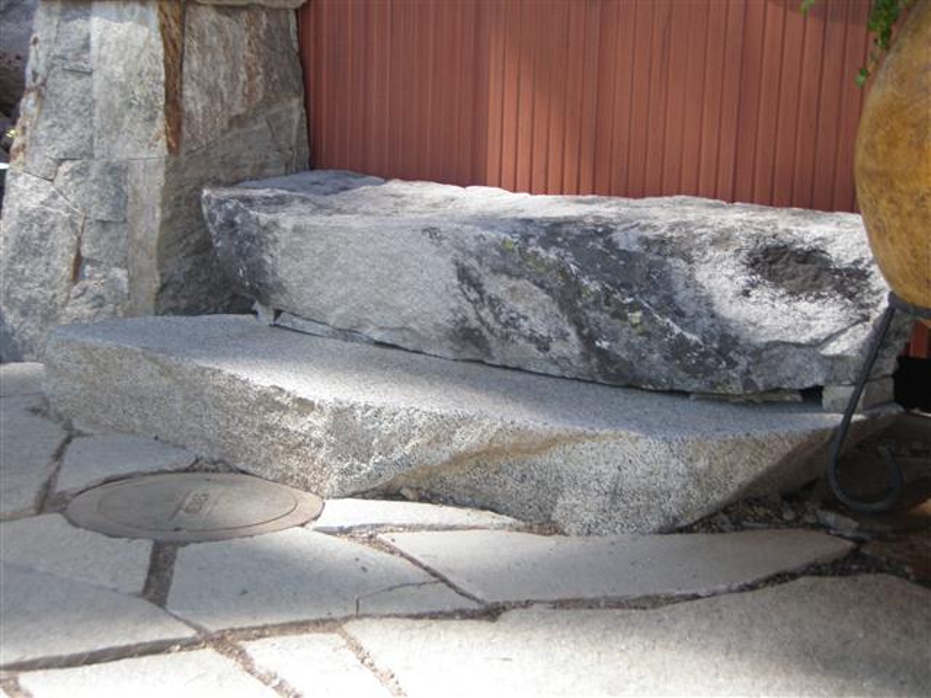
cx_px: 466
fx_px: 1560
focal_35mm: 58
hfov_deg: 33.2
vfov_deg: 25.2
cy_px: 349
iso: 80
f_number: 4.2
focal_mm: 10.28
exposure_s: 1/40
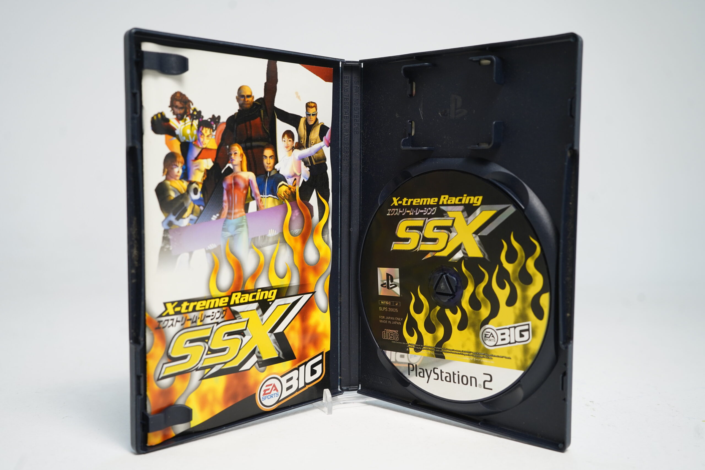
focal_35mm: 35
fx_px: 685
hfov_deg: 54.4
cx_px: 352
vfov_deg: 37.9
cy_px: 235
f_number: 6.3
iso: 640
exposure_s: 1/40
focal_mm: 35
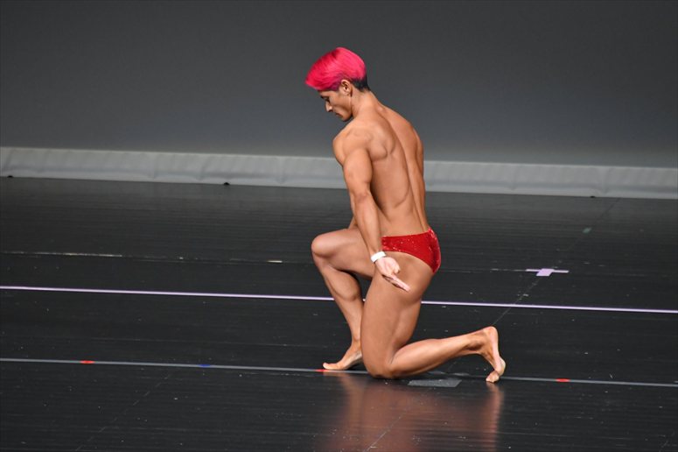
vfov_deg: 3.1
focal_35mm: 450
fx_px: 8471
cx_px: 339
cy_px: 226
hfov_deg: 4.6
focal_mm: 300
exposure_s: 1/400
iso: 4000
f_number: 5.6
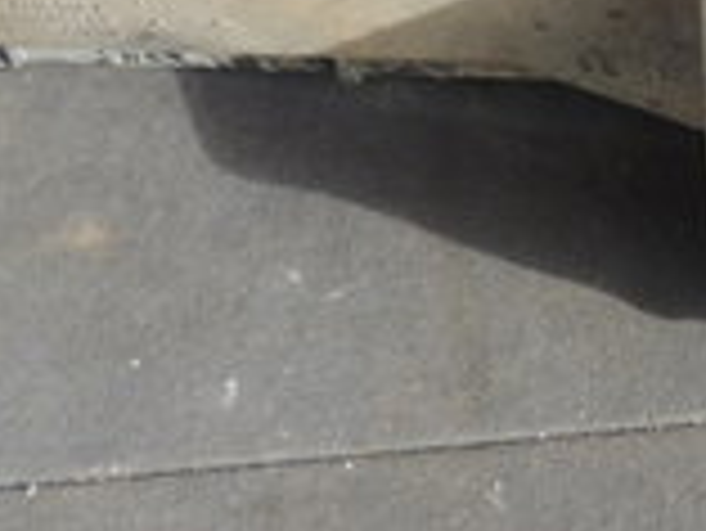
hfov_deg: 15.8
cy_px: 72
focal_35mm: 114
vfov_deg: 12.9
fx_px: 2327
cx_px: 1075
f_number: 3.1
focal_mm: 4.9
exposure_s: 1/320
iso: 100
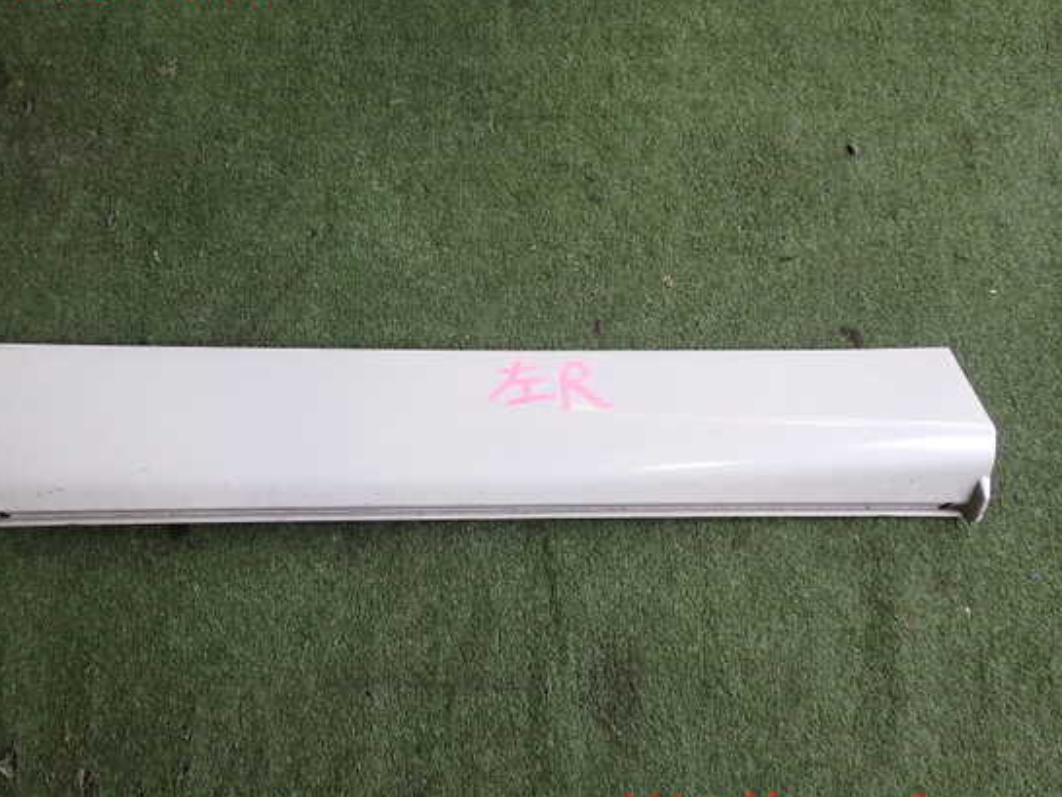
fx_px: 1013
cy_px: 399
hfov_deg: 55.3
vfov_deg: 43.0
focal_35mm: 33
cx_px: 481
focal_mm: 5.4
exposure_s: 1/125
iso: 200
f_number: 2.3
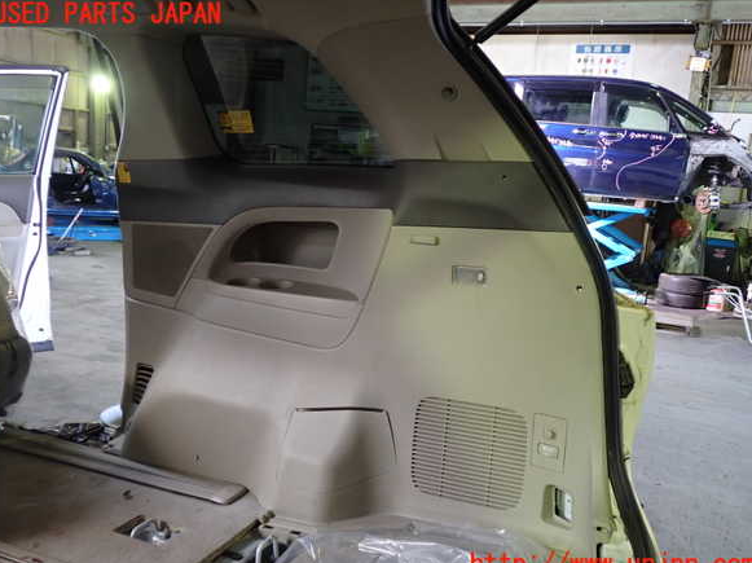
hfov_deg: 58.4
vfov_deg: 45.4
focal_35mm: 31
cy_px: 290
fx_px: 673
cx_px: 374
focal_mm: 5.4
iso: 320
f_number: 2.3
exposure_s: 1/30
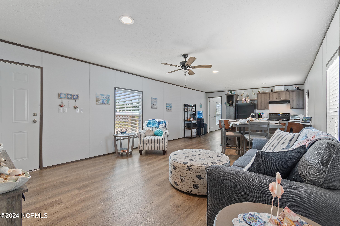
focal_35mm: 15
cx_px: 170
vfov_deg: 77.3
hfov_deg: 100.4
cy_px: 113
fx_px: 142
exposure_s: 1/5
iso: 100
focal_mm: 10
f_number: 4.5
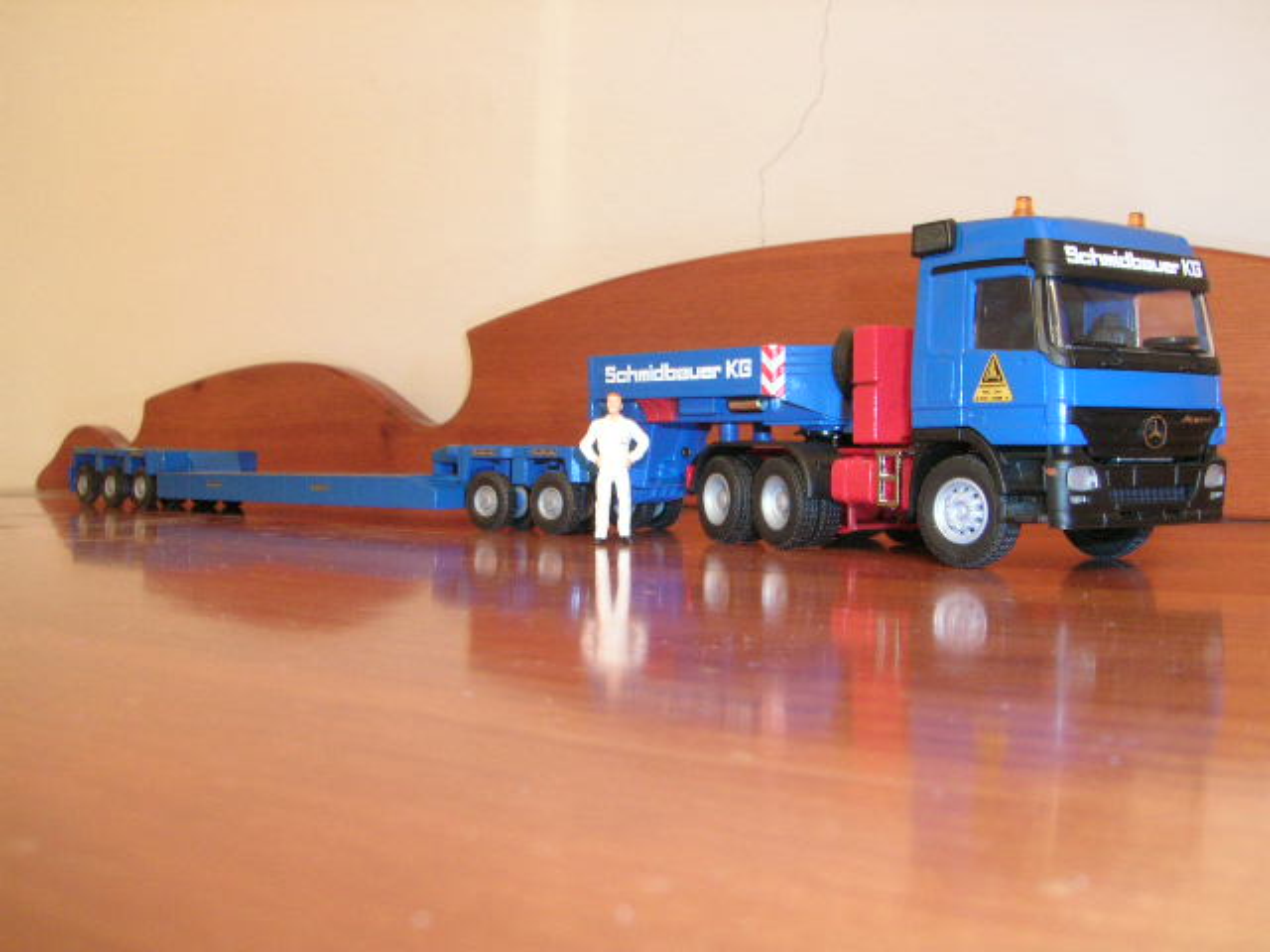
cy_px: 476
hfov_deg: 52.6
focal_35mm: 35
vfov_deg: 40.7
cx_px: 635
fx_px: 1284
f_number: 4.8
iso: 200
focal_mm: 5.4
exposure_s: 1/1.3
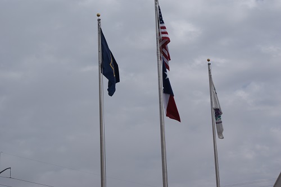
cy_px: 94
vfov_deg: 15.2
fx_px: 703
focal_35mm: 90
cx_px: 140
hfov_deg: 22.6
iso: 100
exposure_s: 1/500
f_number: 9
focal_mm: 60
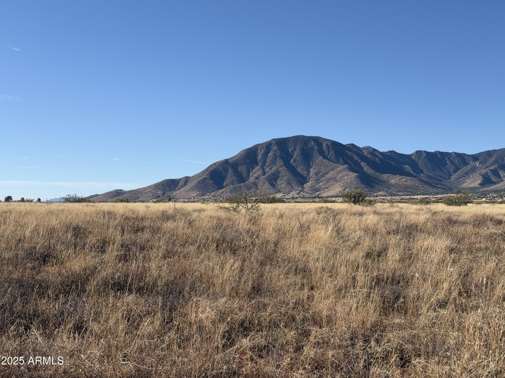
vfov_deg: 30.3
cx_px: 252
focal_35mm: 48
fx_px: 700
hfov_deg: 39.7
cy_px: 189
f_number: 1.78
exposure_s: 1/7143
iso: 80
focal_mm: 6.76
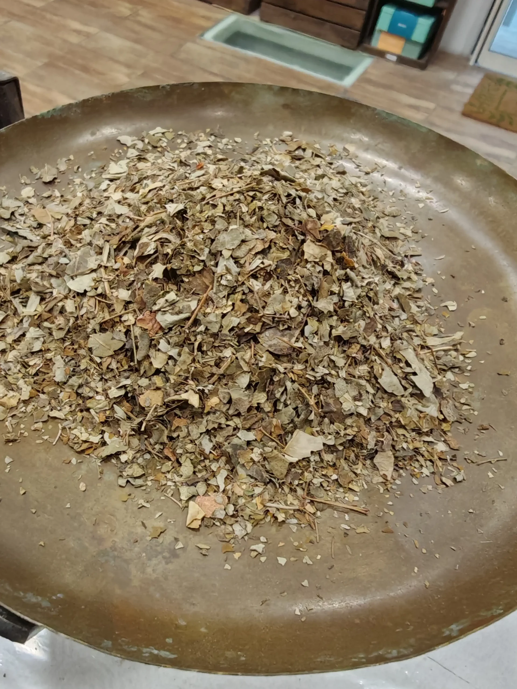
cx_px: 258
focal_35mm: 27
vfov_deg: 65.3
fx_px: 538
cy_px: 344
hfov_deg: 51.4
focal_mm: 1.82
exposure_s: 1/25
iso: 500
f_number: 2
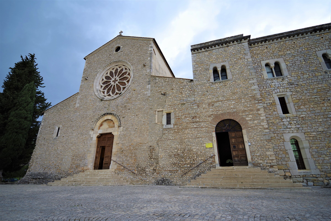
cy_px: 110
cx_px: 166
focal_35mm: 19
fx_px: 175
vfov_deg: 64.6
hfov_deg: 86.9
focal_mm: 19
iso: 100
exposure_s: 1/20
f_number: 2.8
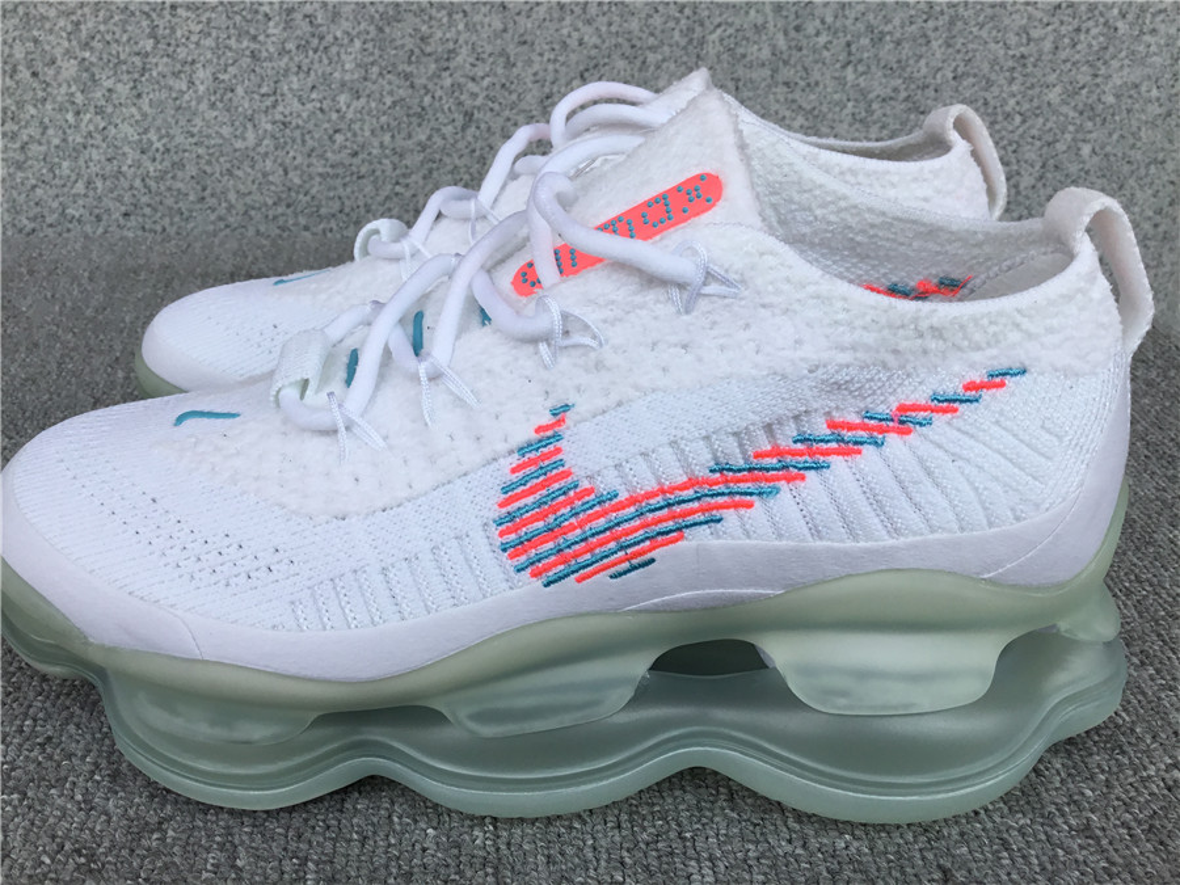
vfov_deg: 45.4
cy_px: 442
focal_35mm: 31
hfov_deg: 58.4
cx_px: 590
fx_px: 1057
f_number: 2.4
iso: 25
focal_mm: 3.3
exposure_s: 1/926
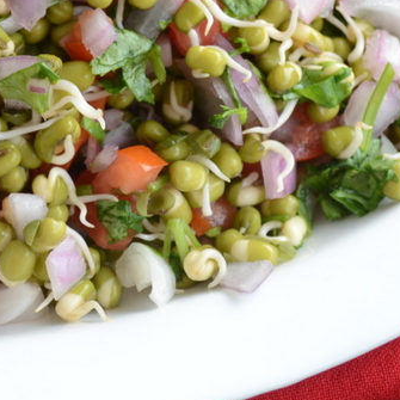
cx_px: 51
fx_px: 1935
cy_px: 71
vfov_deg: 11.8
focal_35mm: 148
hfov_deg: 11.7
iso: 200
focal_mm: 38
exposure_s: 1/50
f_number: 5
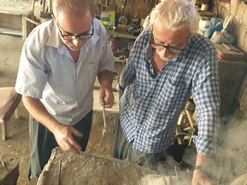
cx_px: 111
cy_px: 118
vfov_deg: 37.4
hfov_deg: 48.9
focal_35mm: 38
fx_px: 271
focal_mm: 4.3
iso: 320
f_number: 1.5
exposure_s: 1/50
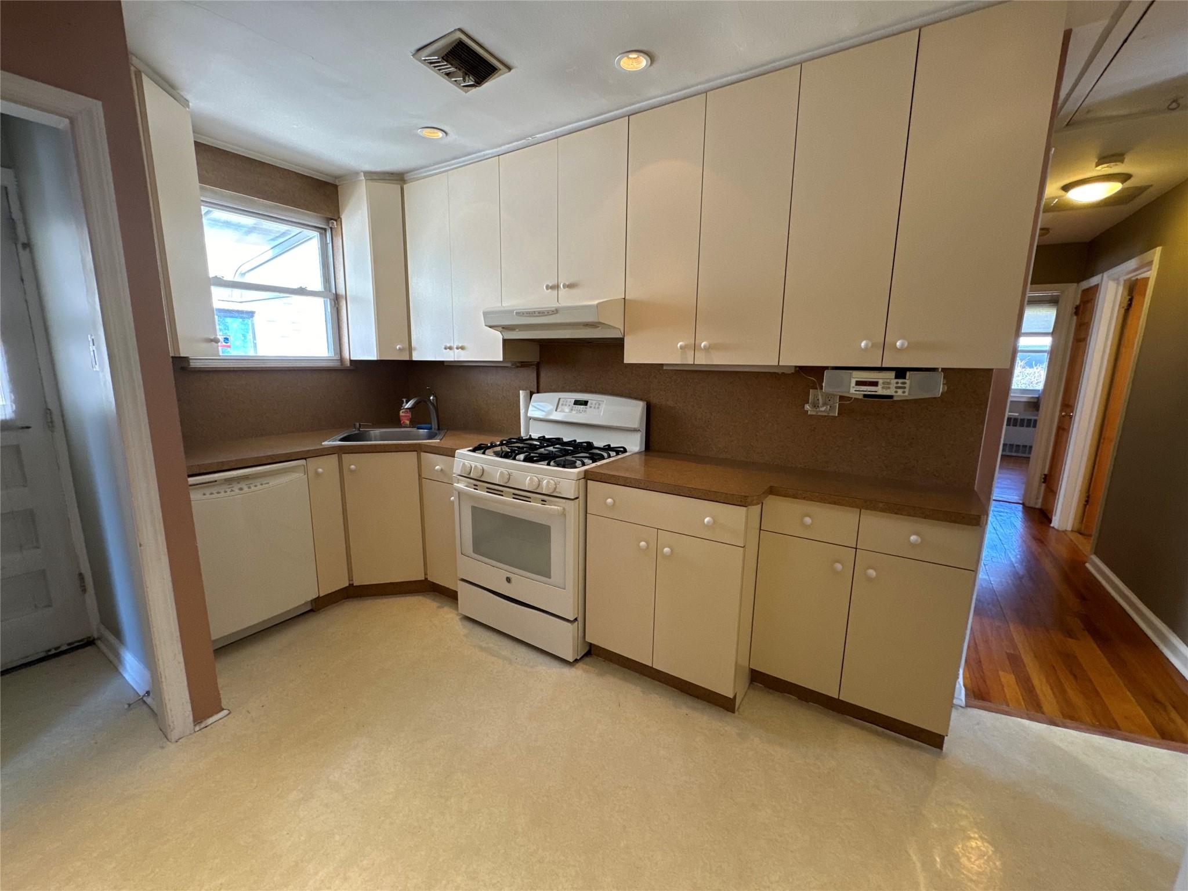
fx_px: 480
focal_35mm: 14
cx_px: 594
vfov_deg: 85.7
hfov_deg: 102.1
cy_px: 446
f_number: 2.2
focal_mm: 2.22
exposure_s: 1/60
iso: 250
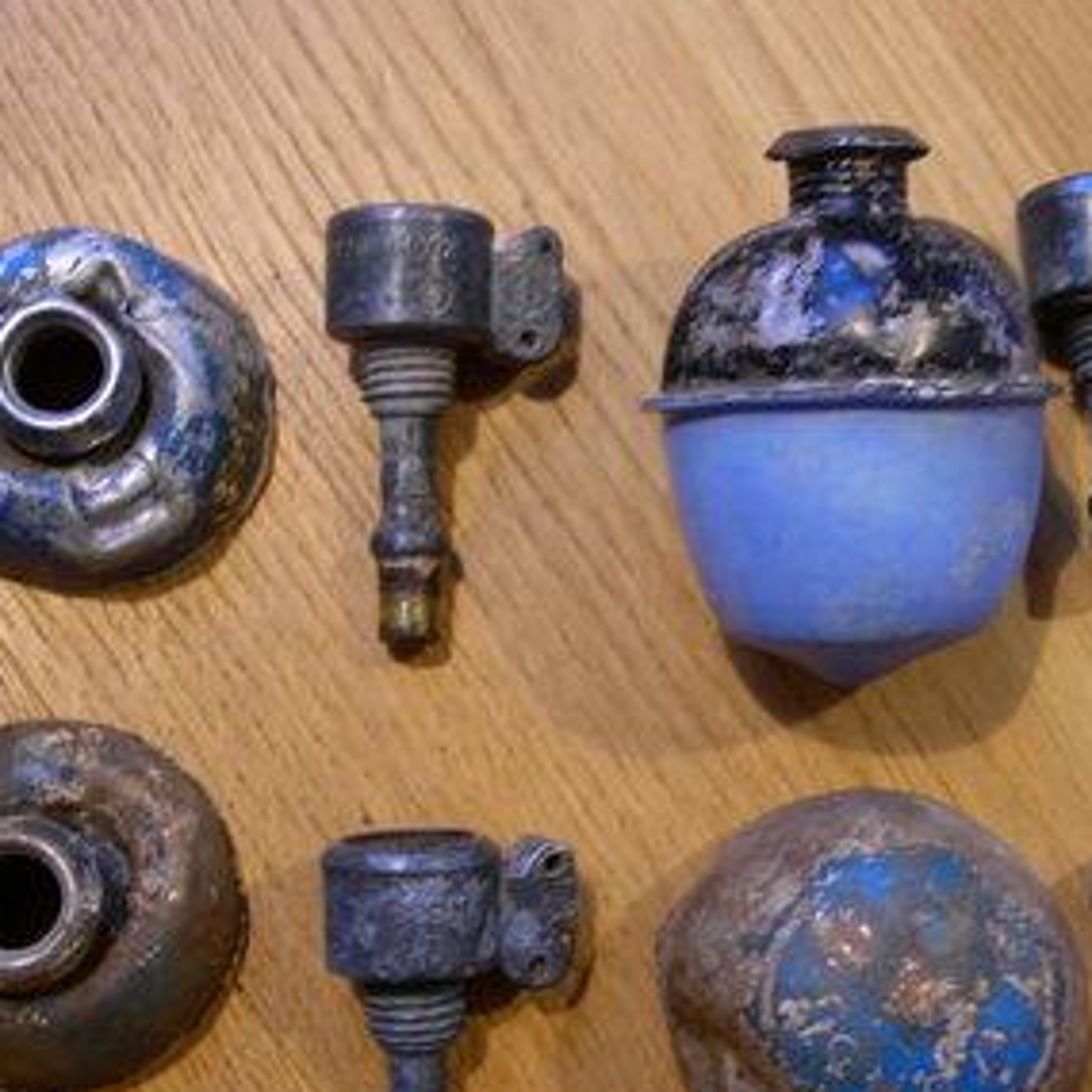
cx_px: 648
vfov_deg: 29.0
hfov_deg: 29.0
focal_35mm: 59
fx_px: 2106
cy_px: 638
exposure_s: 1/4
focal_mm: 7.8
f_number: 2.8
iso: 50
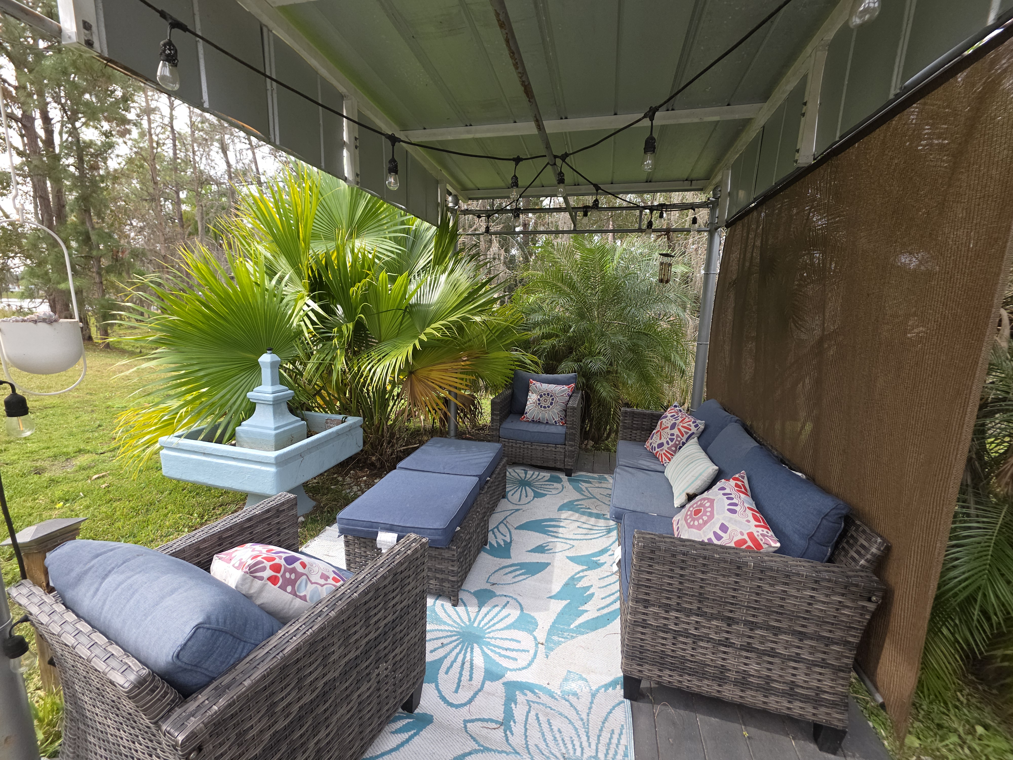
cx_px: 506
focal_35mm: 13
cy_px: 380
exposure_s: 1/189
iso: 20
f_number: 1.9
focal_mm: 2.2
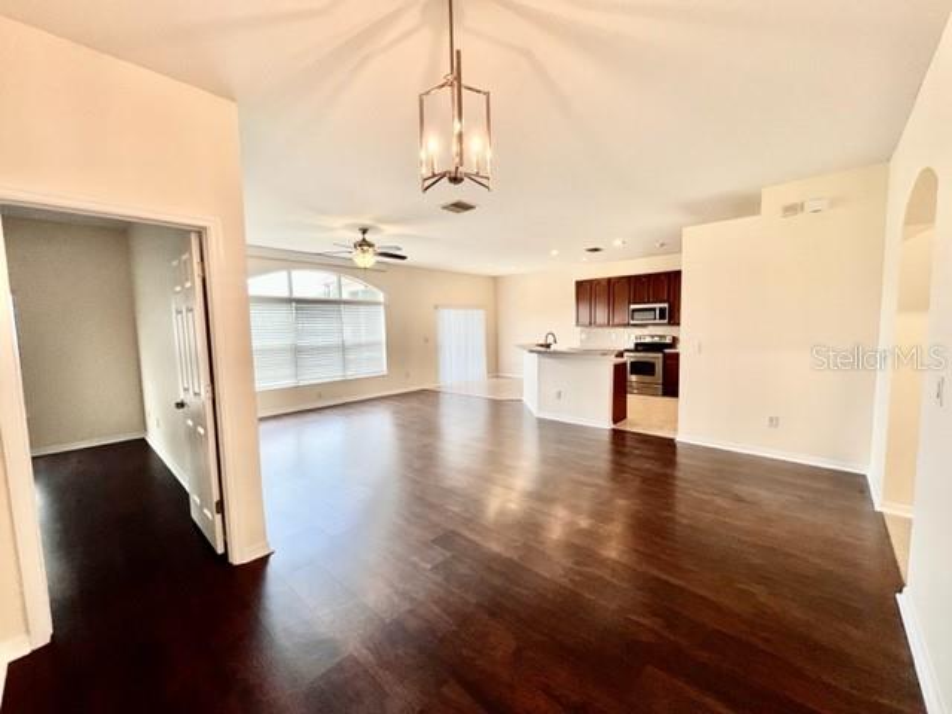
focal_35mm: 13
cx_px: 476
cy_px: 357
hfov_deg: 106.2
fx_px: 358
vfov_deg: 89.9
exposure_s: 1/120
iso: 64
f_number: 1.8
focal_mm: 1.57
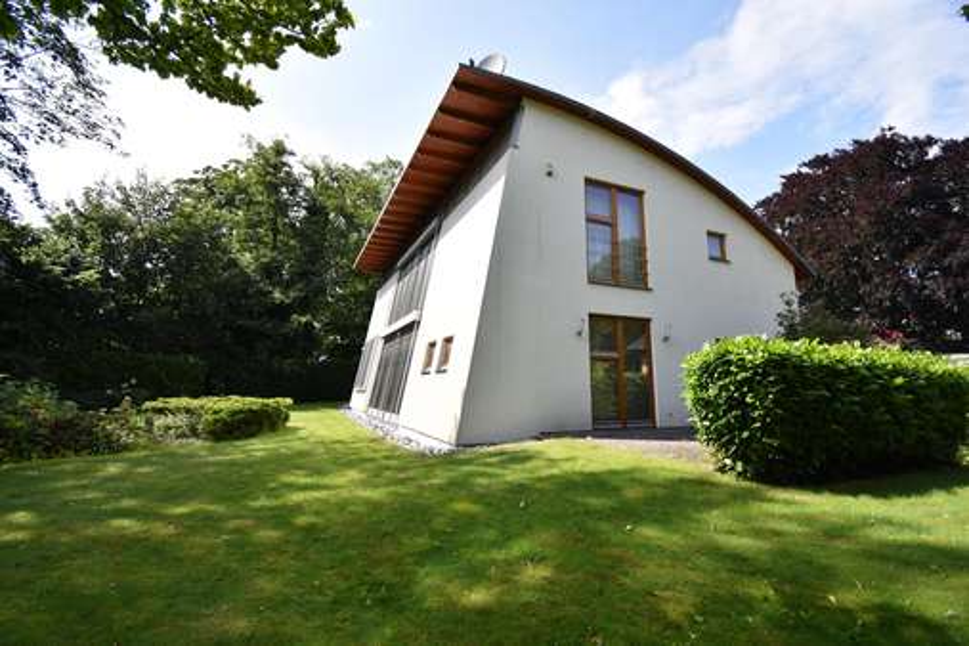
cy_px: 323
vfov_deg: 77.3
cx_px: 484
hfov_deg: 100.4
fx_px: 404
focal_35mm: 15
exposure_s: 1/320
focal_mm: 10
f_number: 4.5
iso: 100
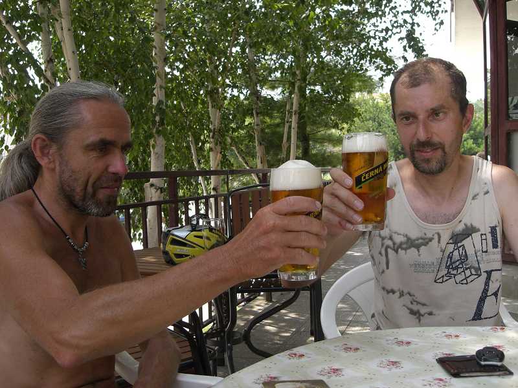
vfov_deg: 37.7
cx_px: 259
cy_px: 194
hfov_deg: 49.0
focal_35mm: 38
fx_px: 569
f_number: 3.1
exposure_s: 1/250
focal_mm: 6.3
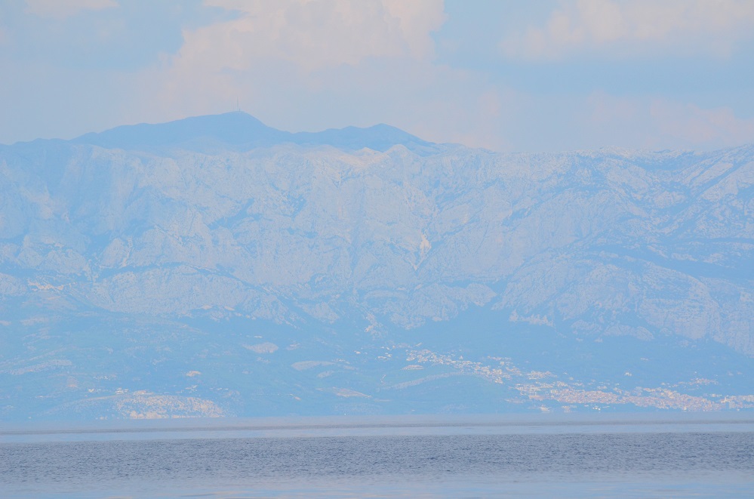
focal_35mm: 202
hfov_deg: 10.2
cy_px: 250
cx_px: 377
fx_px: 4231
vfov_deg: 6.7
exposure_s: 1/2500
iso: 400
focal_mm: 135
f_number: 5.6
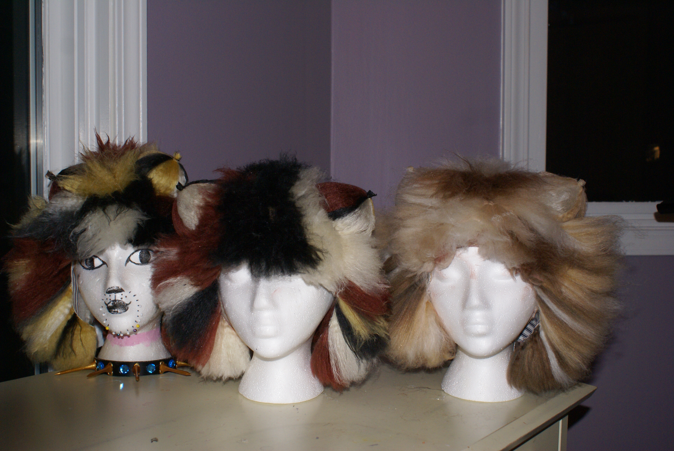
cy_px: 226
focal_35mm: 42
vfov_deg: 32.0
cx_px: 337
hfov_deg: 46.3
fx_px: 787
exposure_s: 1/60
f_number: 5.6
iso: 400
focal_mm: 28
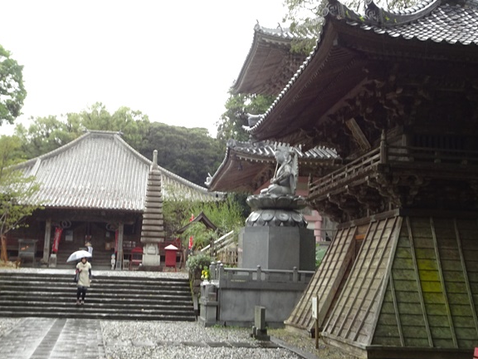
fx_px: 621
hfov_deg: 42.0
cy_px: 187
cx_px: 222
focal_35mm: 45
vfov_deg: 32.2
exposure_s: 1/40
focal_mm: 6.37
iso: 160
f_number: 4
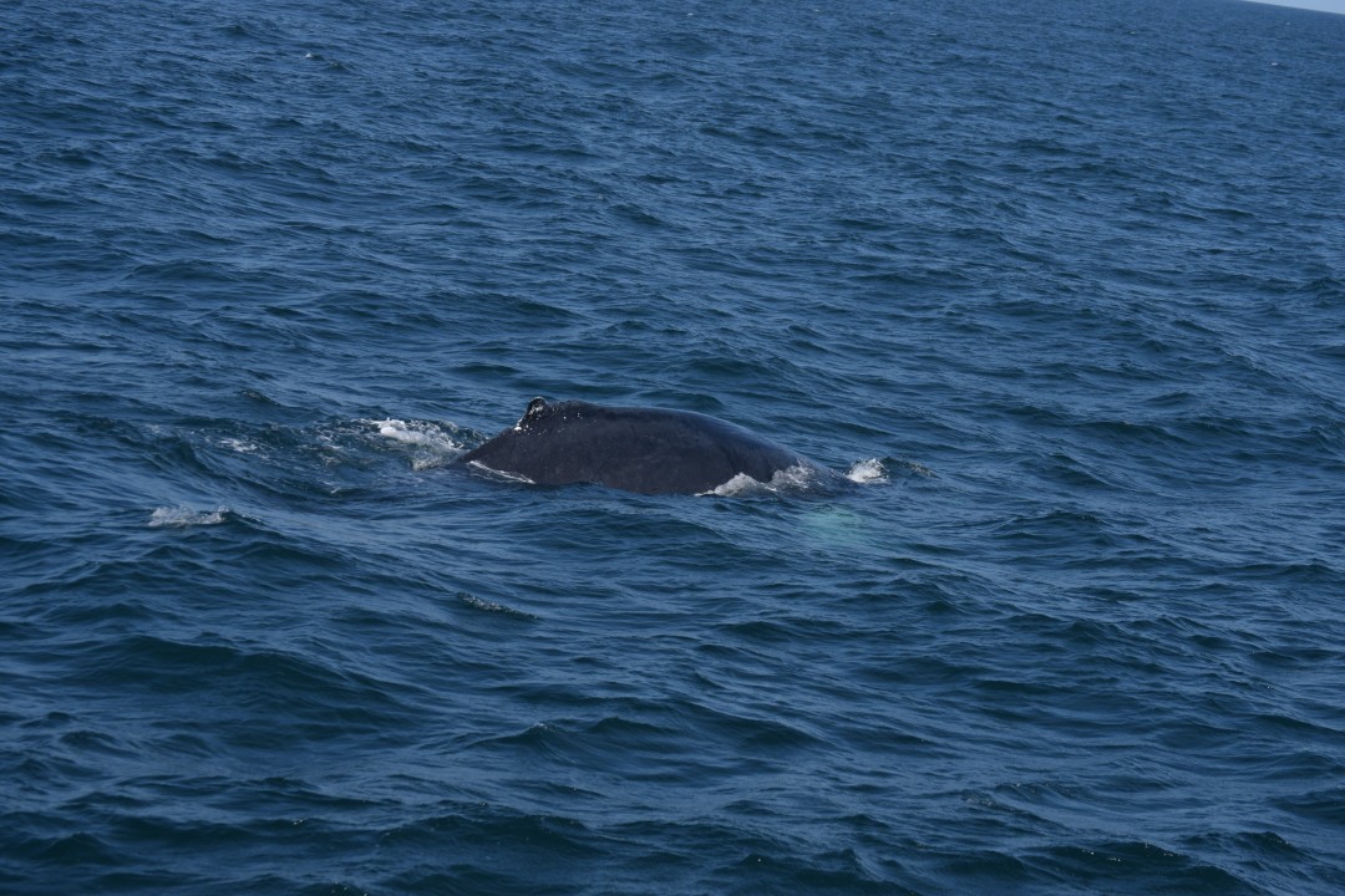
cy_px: 448
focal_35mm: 105
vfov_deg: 13.0
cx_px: 672
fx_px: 3923
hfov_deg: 19.5
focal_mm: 70
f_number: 5.6
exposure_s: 1/1600
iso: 200
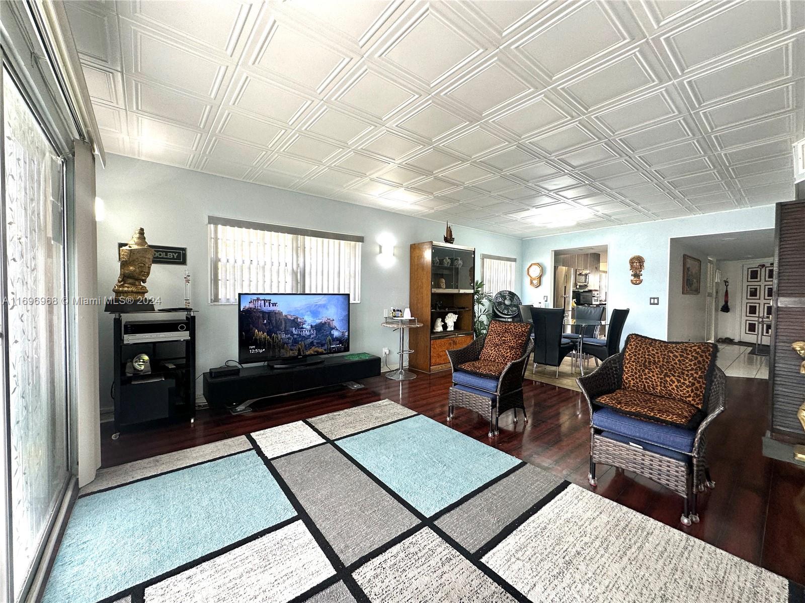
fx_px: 326
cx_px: 402
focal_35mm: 14
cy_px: 302
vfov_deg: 85.7
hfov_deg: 102.1
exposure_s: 1/120
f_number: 2.2
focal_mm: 2.22
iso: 125
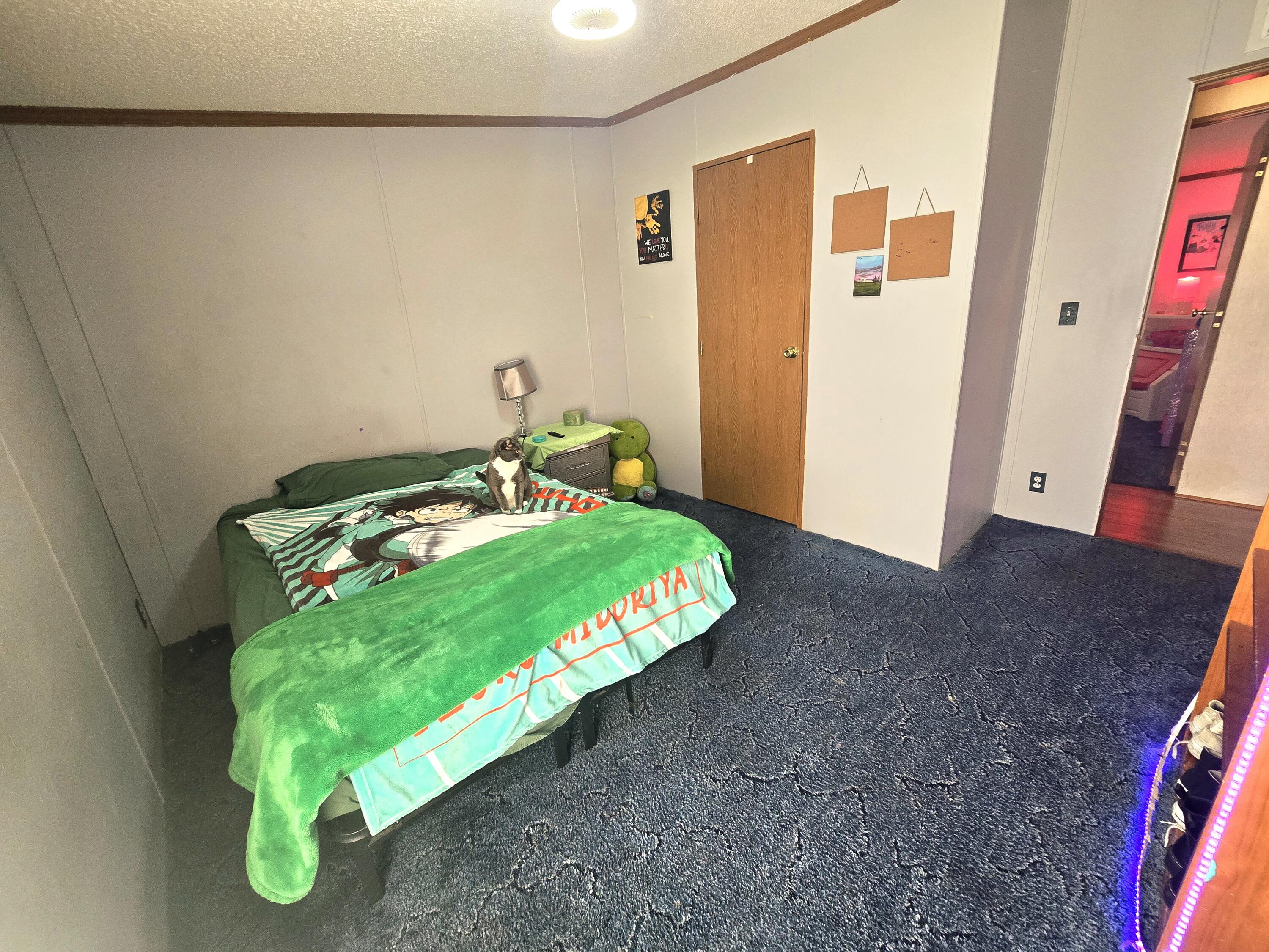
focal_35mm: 13
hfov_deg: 106.2
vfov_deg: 89.9
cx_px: 634
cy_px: 476
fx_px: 477
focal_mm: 2.2
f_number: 2.2
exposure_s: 1/60.2
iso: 200
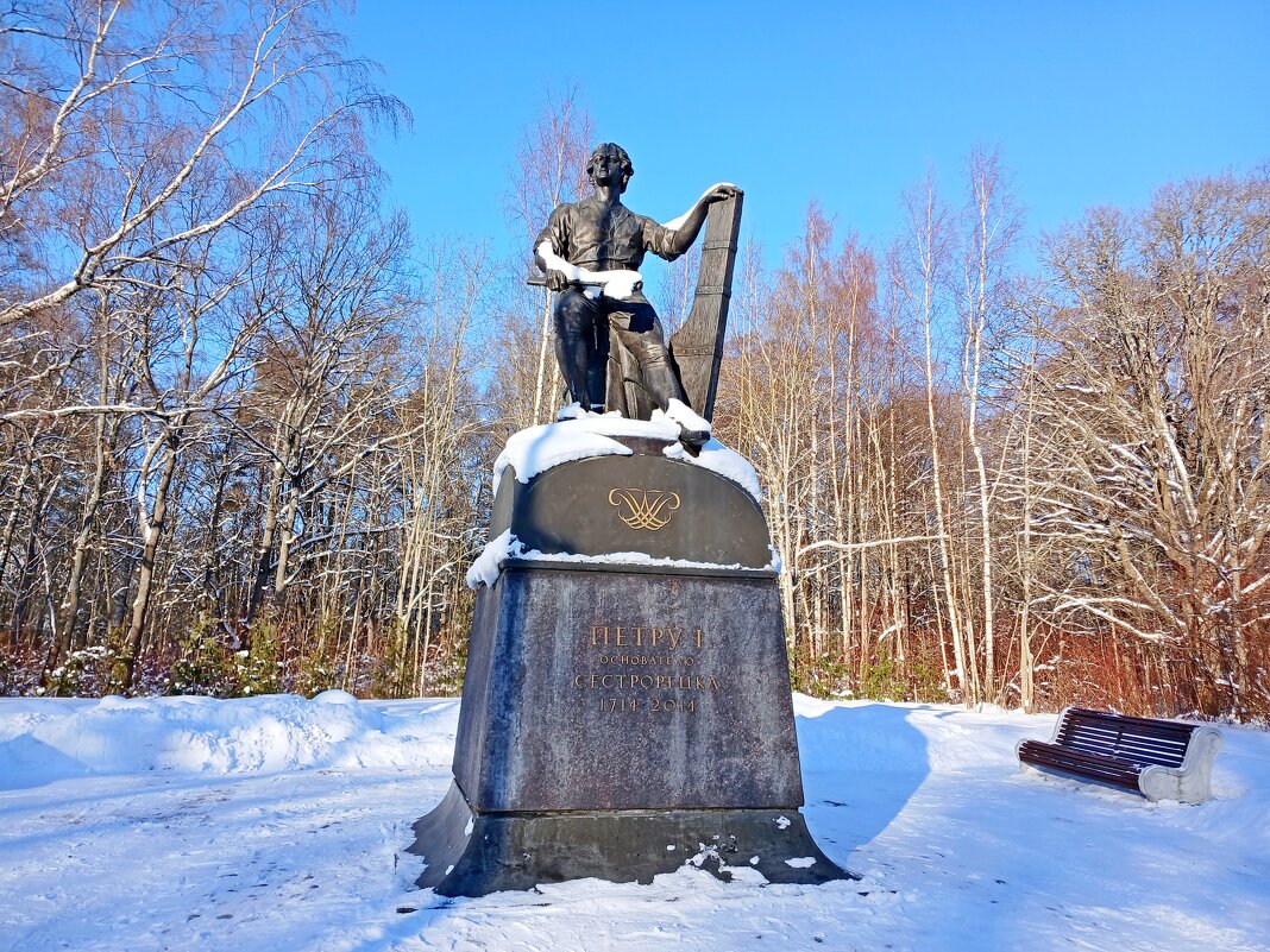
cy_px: 476
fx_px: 954
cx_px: 635
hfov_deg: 67.3
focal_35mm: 26
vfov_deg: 53.1
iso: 20
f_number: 1.8
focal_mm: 3.98
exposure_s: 1/337
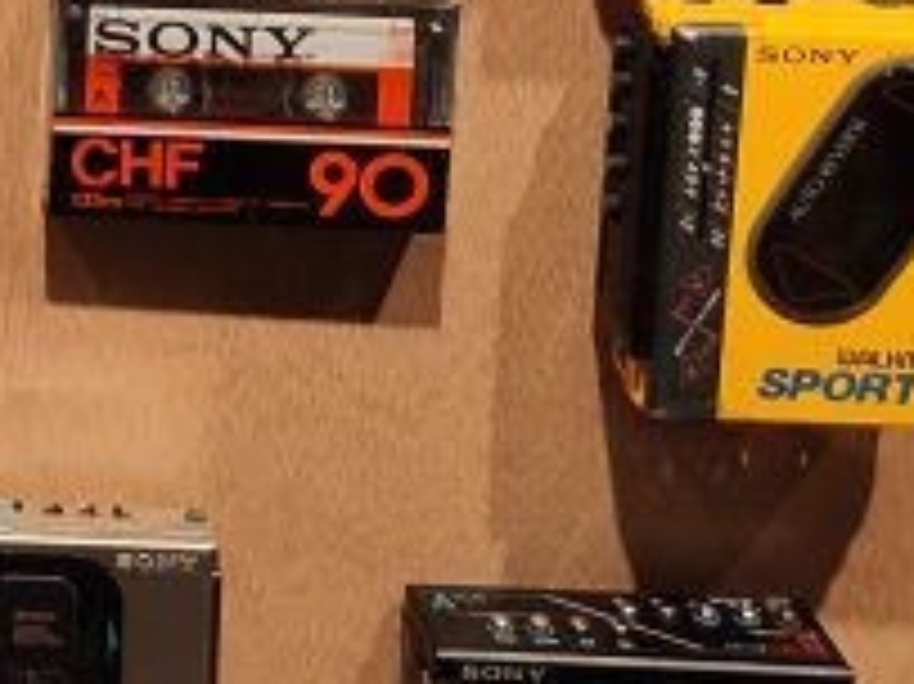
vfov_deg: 13.9
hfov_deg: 18.2
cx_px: -450
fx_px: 2533
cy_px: -504
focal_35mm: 96
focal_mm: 4.75
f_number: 1.75
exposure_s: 1/60
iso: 426
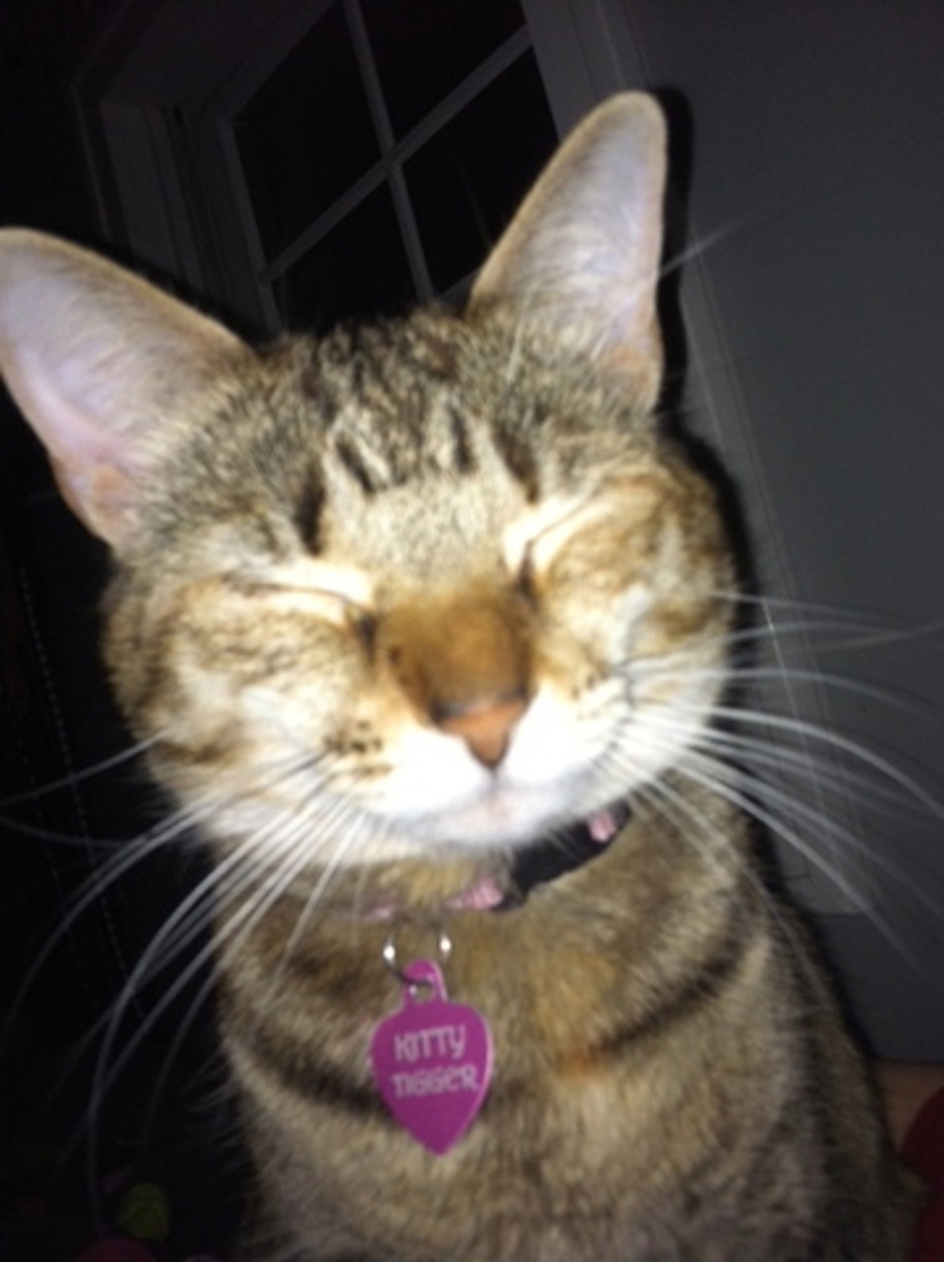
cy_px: 631
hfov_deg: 40.6
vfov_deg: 52.7
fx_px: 1275
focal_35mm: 35
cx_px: 472
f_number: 2.8
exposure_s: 1/46
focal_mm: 3.85
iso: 80
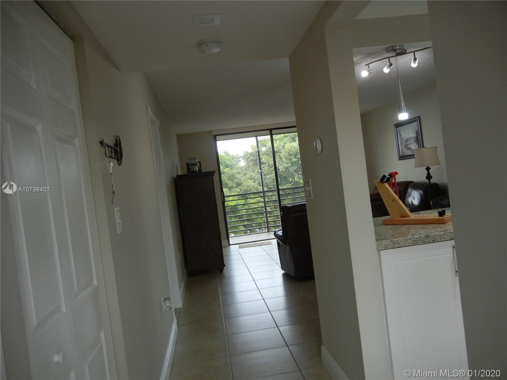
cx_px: 254
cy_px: 190
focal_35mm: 30
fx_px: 439
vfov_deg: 46.8
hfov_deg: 60.0
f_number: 3.5
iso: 160
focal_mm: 5.4
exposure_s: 1/54.8
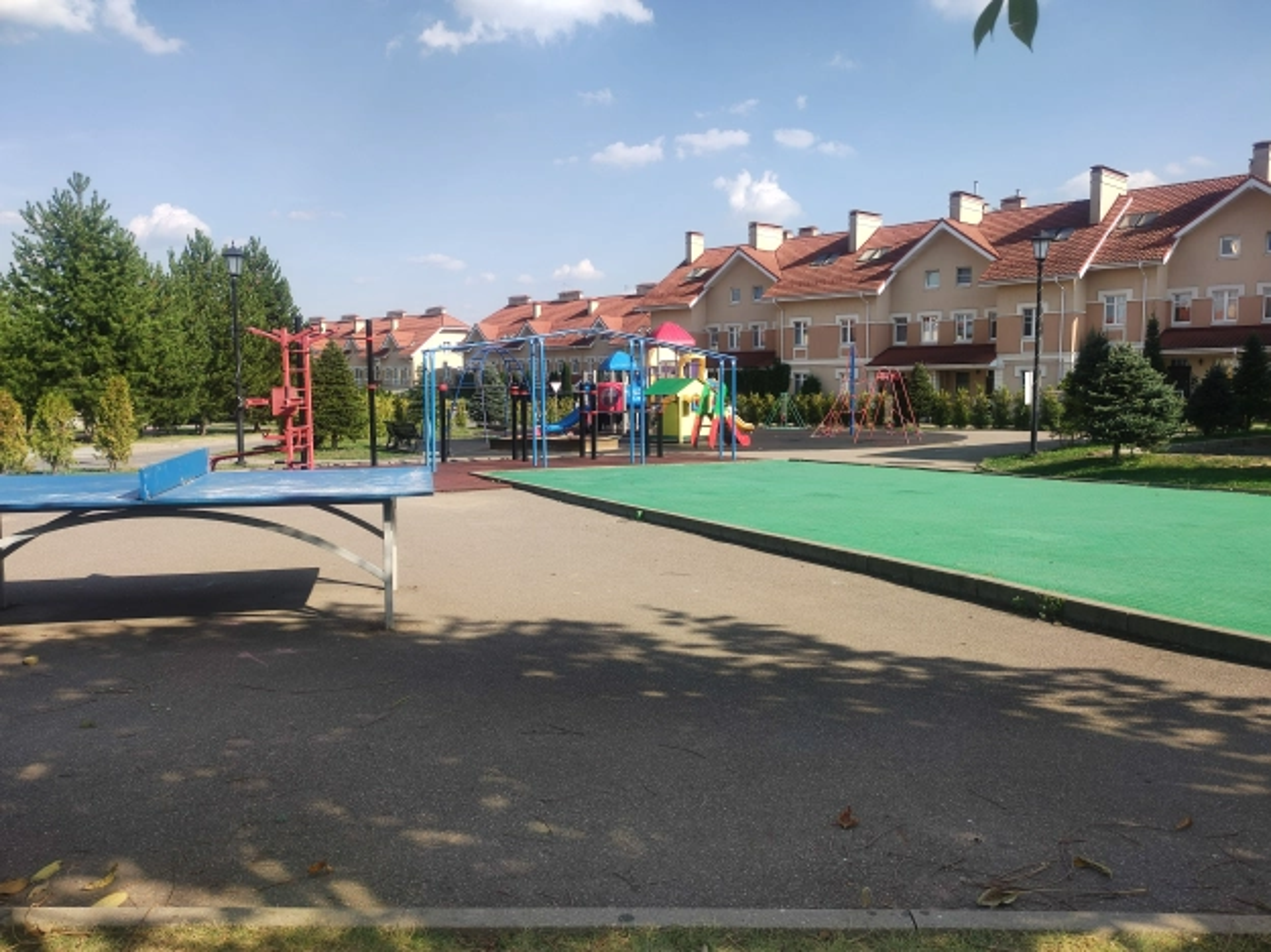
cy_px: 476
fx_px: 624
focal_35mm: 17
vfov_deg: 74.7
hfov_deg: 91.1
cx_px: 636
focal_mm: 4.74
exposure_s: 1/462
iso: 50
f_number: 1.79
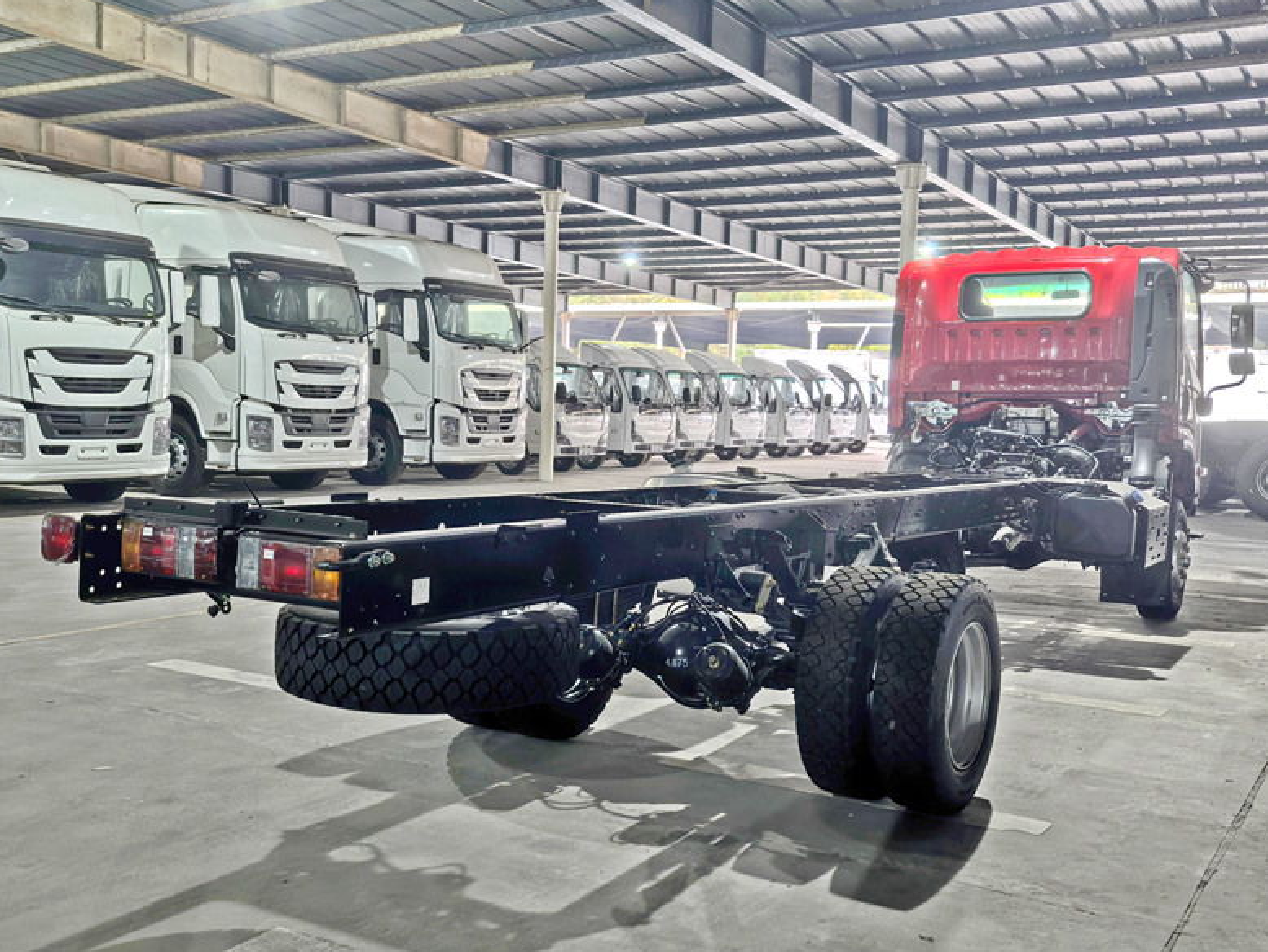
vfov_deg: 38.7
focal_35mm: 37
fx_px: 1356
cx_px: 639
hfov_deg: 50.1
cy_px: 468
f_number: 1.4
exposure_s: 1/100
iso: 200
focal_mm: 5.75
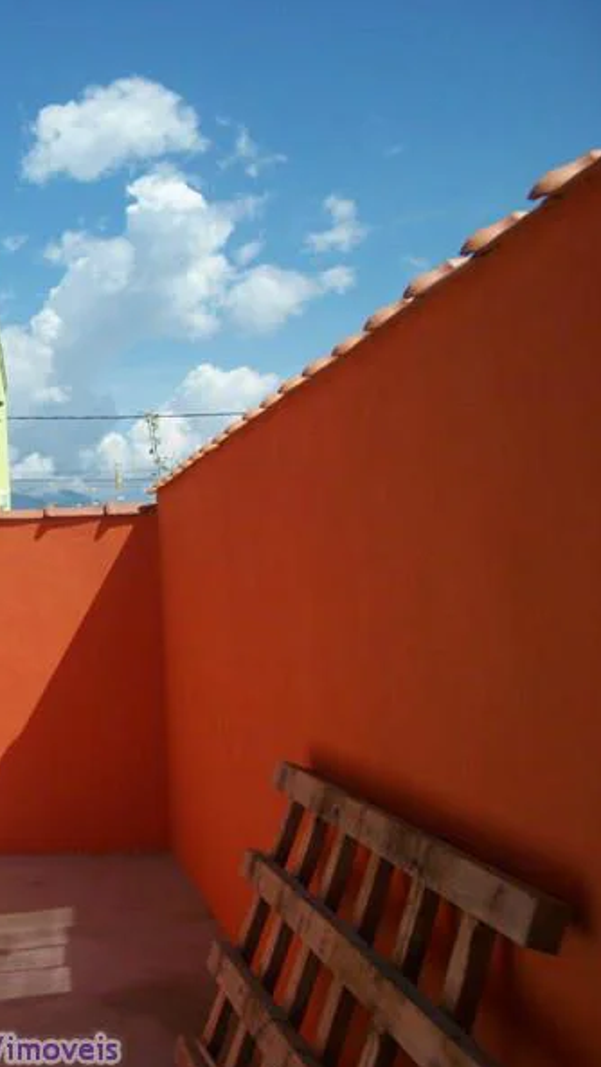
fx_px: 1330
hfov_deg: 23.3
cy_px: 538
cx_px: -115
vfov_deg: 43.7
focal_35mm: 47
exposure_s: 1/250
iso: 80
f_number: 8.8
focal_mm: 5.7
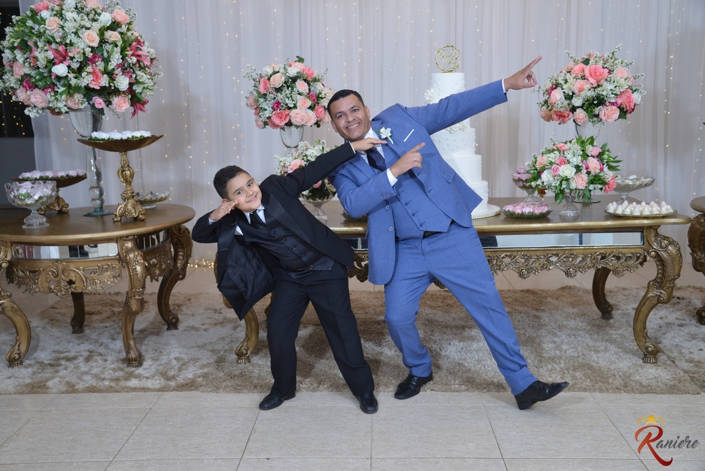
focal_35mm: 38
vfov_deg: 35.1
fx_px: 744
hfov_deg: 50.7
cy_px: 236
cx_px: 352
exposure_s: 1/200
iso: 1600
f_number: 7.1
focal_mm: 38
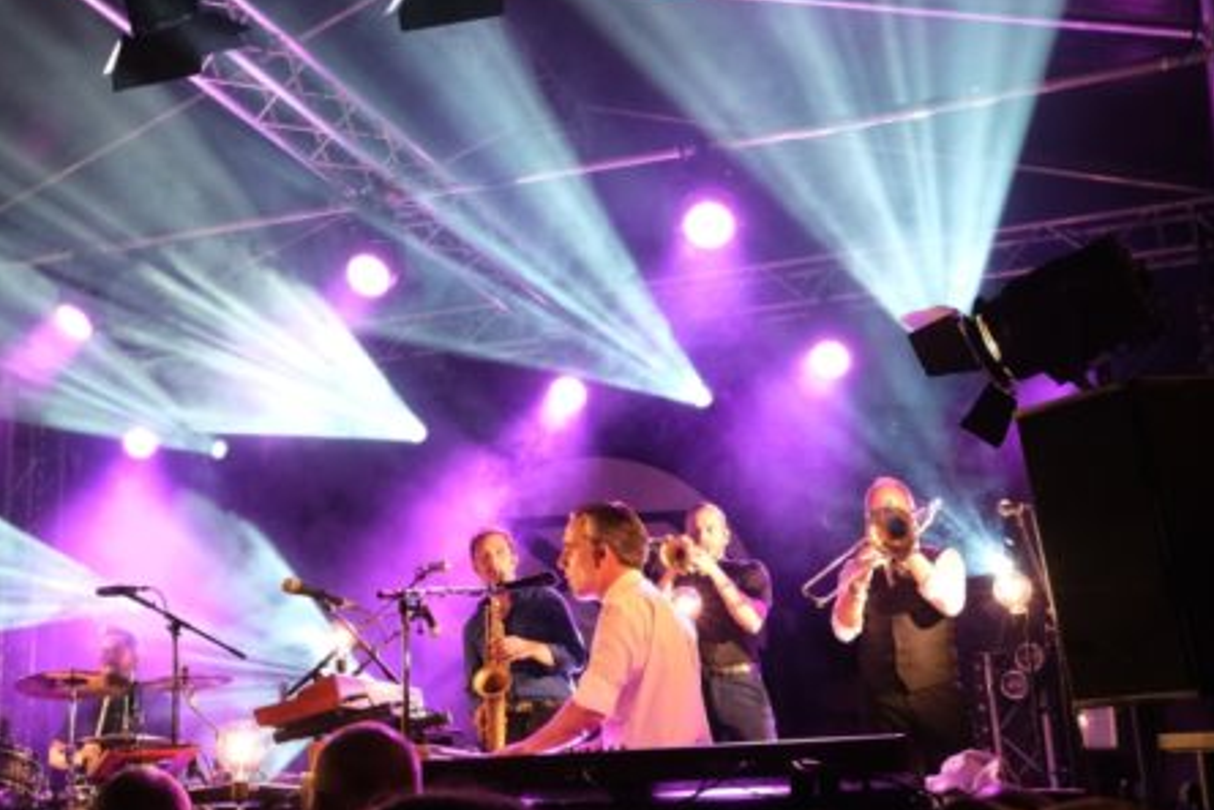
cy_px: 300
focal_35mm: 57
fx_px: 1923
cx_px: 391
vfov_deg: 23.7
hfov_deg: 34.7
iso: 1600
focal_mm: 24
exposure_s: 1/60
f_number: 5
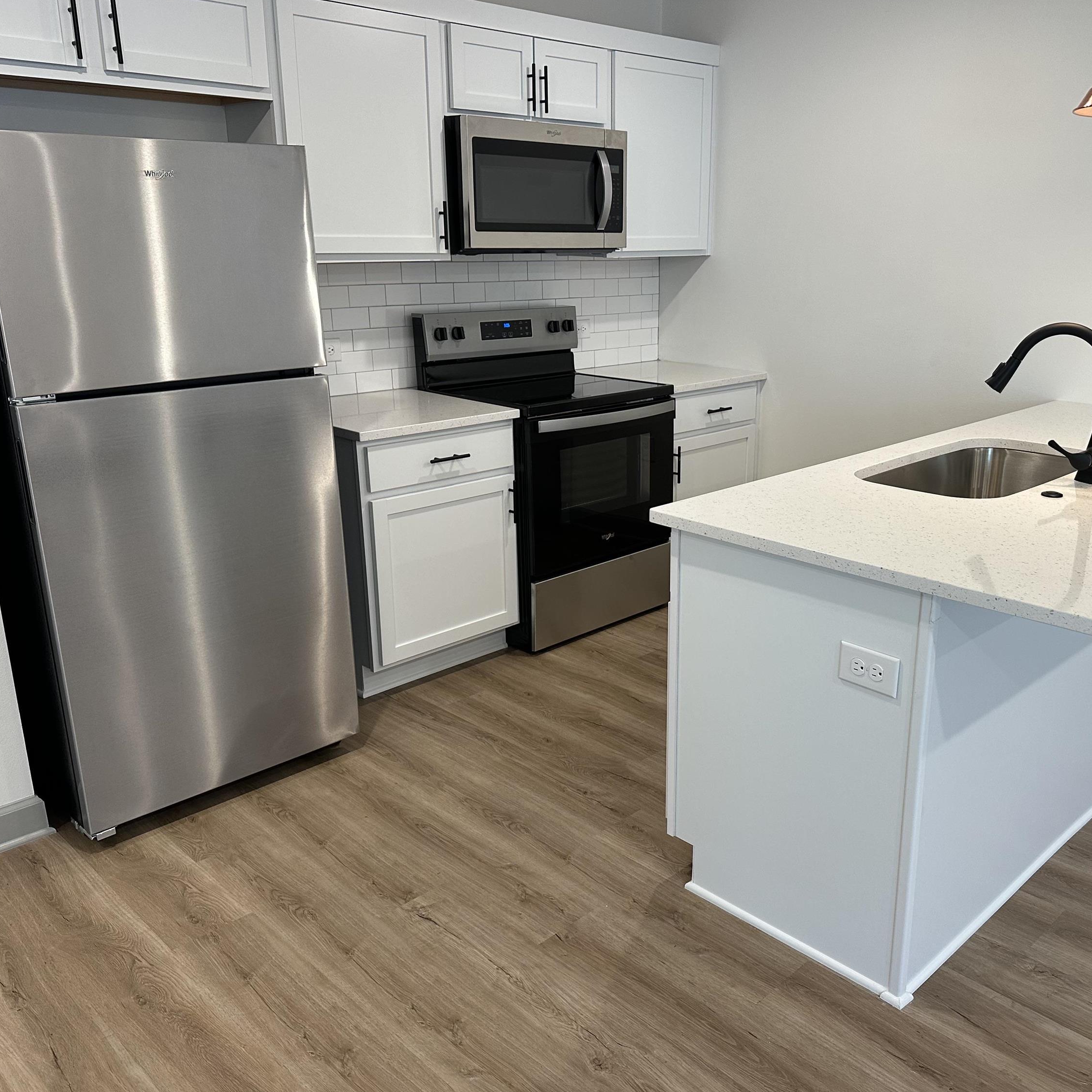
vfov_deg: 55.6
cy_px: 546
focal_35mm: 29
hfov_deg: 55.3
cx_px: 648
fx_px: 1035
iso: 160
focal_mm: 6.86
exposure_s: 1/120
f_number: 1.78
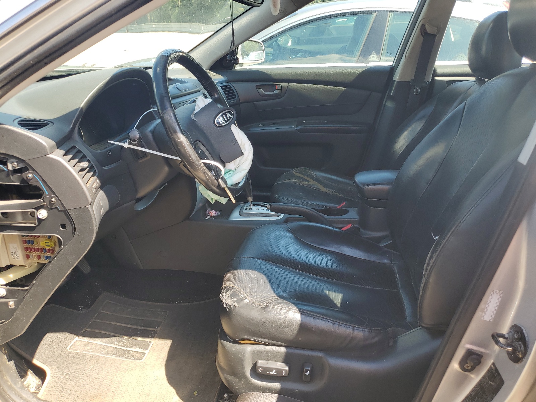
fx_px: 403
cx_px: 268
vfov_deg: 53.1
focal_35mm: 26
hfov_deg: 67.3
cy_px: 201
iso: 50
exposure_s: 1/357
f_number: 1.5
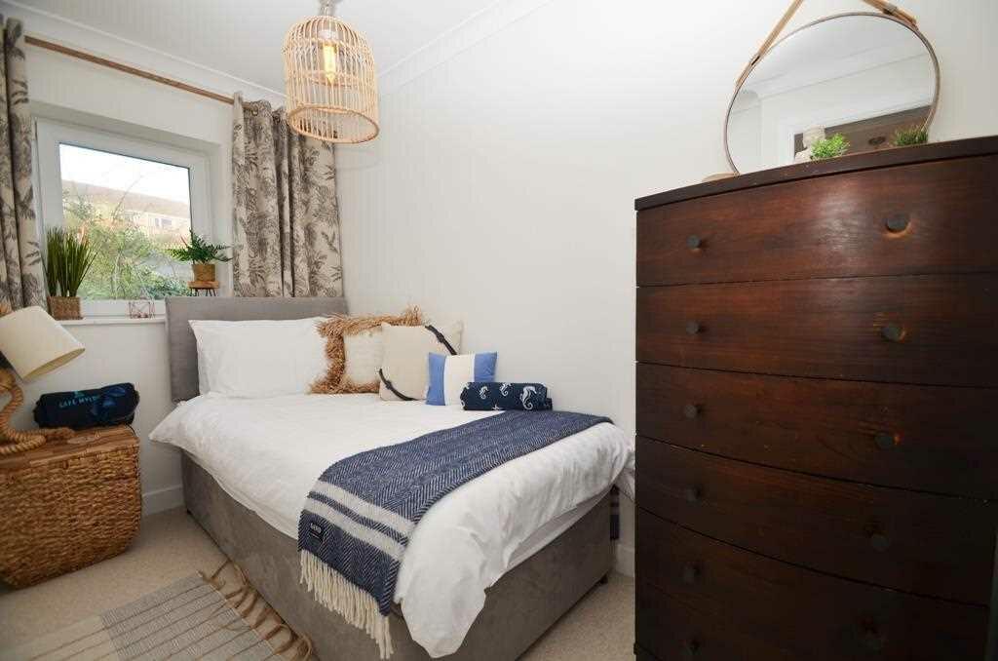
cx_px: 499
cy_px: 330
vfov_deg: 77.1
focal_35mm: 15
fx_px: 415
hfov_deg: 100.5
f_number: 4
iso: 100
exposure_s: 1/60
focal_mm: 10
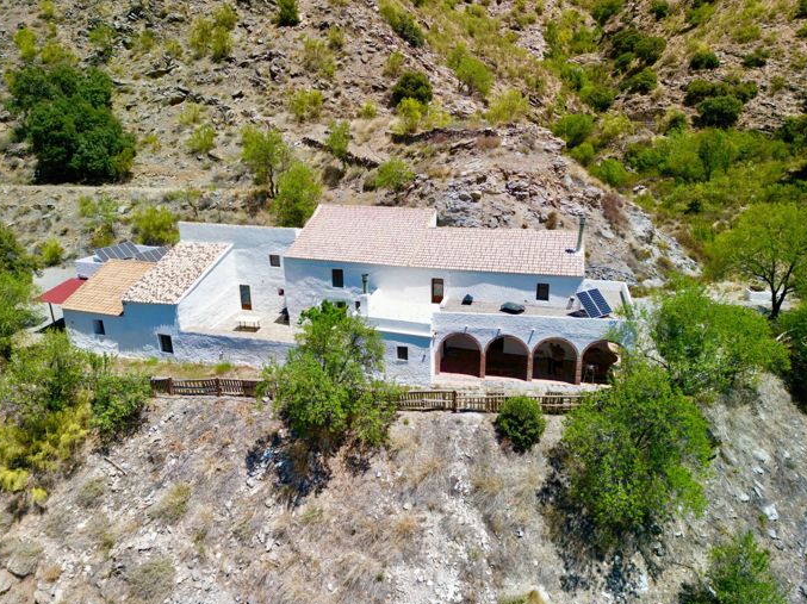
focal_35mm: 25
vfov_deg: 54.8
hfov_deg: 69.4
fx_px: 583
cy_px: 295
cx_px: 390
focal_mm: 6.72
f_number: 1.7
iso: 130
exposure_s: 1/80
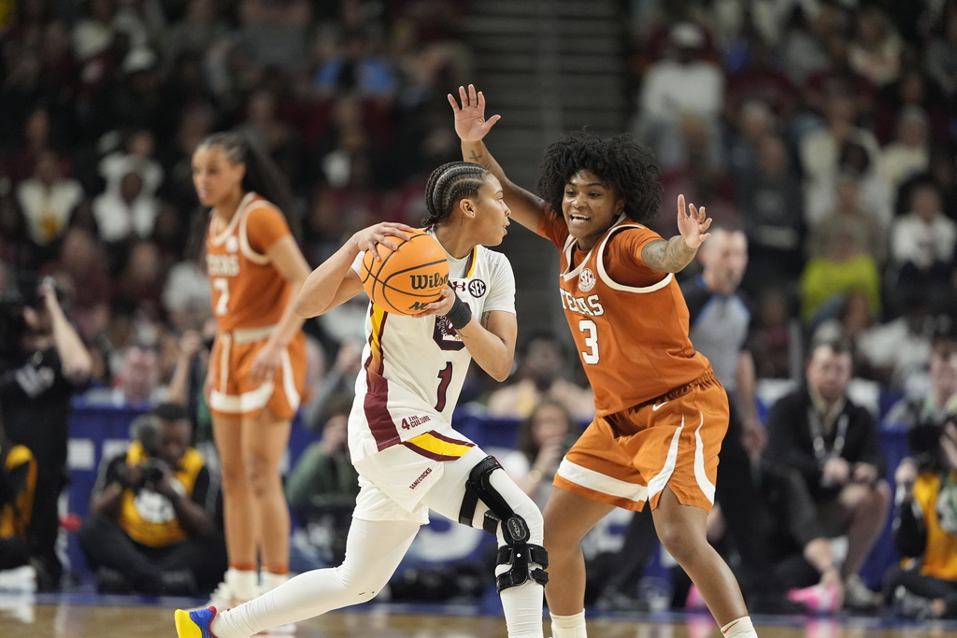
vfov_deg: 4.6
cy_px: 319
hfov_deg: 6.9
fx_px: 7976
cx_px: 478
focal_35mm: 300
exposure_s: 1/2000
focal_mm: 300
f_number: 2.8
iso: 4000
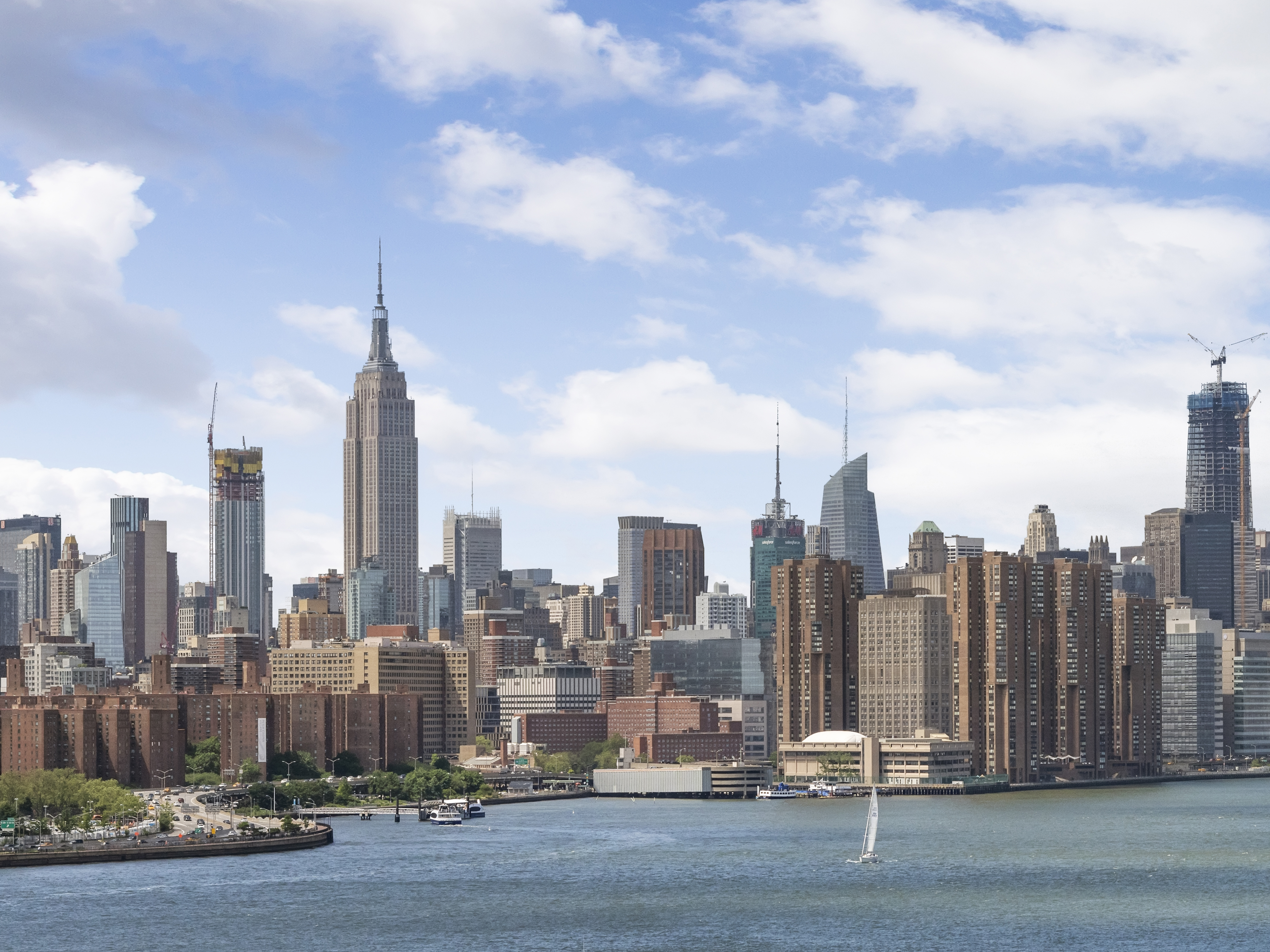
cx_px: 1198
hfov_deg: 17.4
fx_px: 4072
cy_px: 648
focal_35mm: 111
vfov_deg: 13.3
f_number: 9
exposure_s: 1/3200
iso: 320
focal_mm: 60
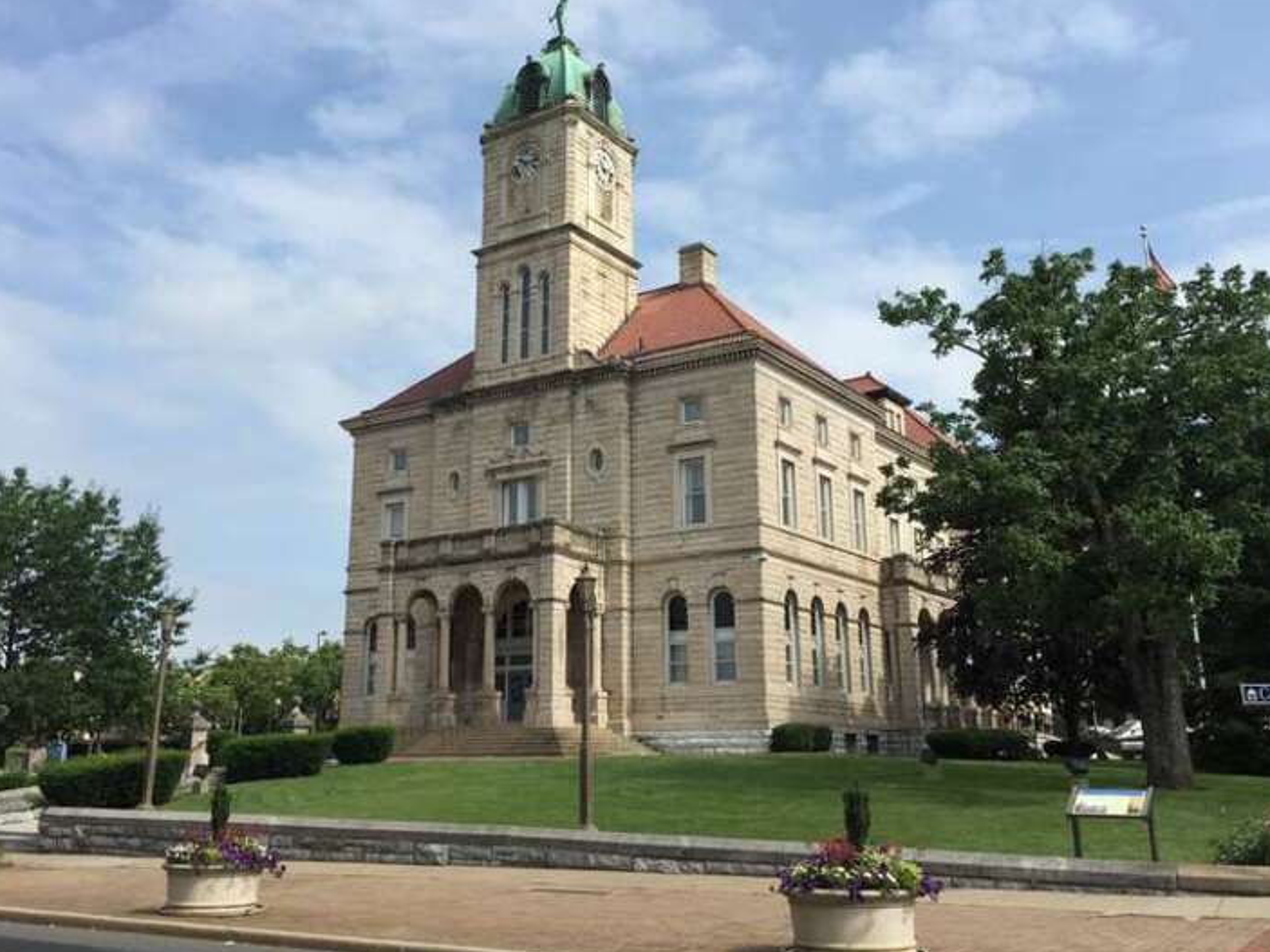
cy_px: 419
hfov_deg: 55.3
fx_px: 1211
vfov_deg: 42.9
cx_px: 598
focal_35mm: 33
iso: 32
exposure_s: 1/1883
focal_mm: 4.15
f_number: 2.2
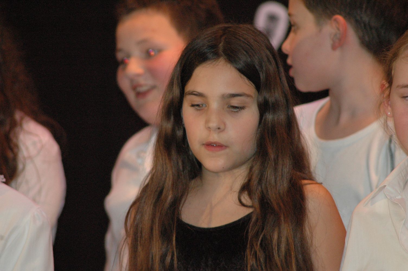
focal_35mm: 450
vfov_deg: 3.0
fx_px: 5095
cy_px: 136
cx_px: 204
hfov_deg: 4.6
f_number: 5.6
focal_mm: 300
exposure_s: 1/60
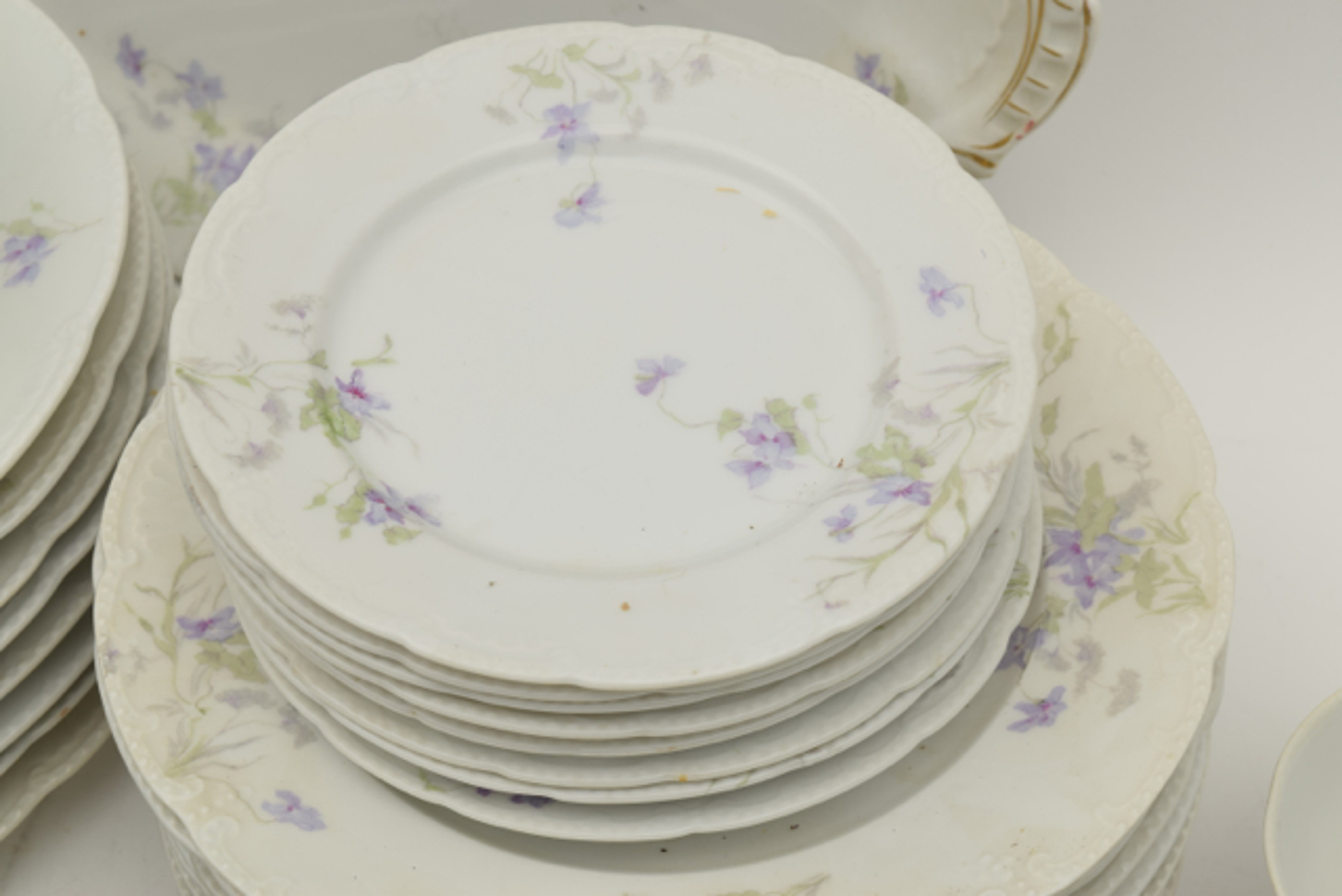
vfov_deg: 16.6
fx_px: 3076
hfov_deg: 24.6
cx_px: 671
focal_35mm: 82
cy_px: 448
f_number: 11
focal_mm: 55
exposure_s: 1/125
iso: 100
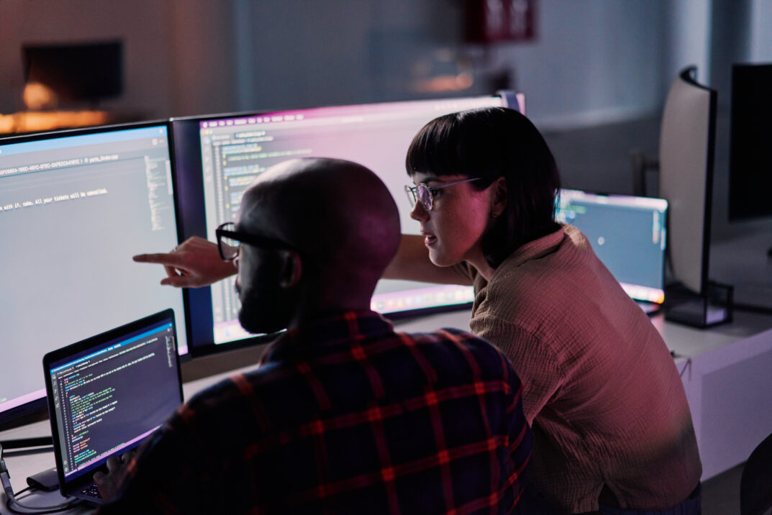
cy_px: 258
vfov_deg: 24.6
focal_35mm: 55
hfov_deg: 36.2
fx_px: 1180
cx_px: 386
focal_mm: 55
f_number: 1.8
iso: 800
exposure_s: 1/60
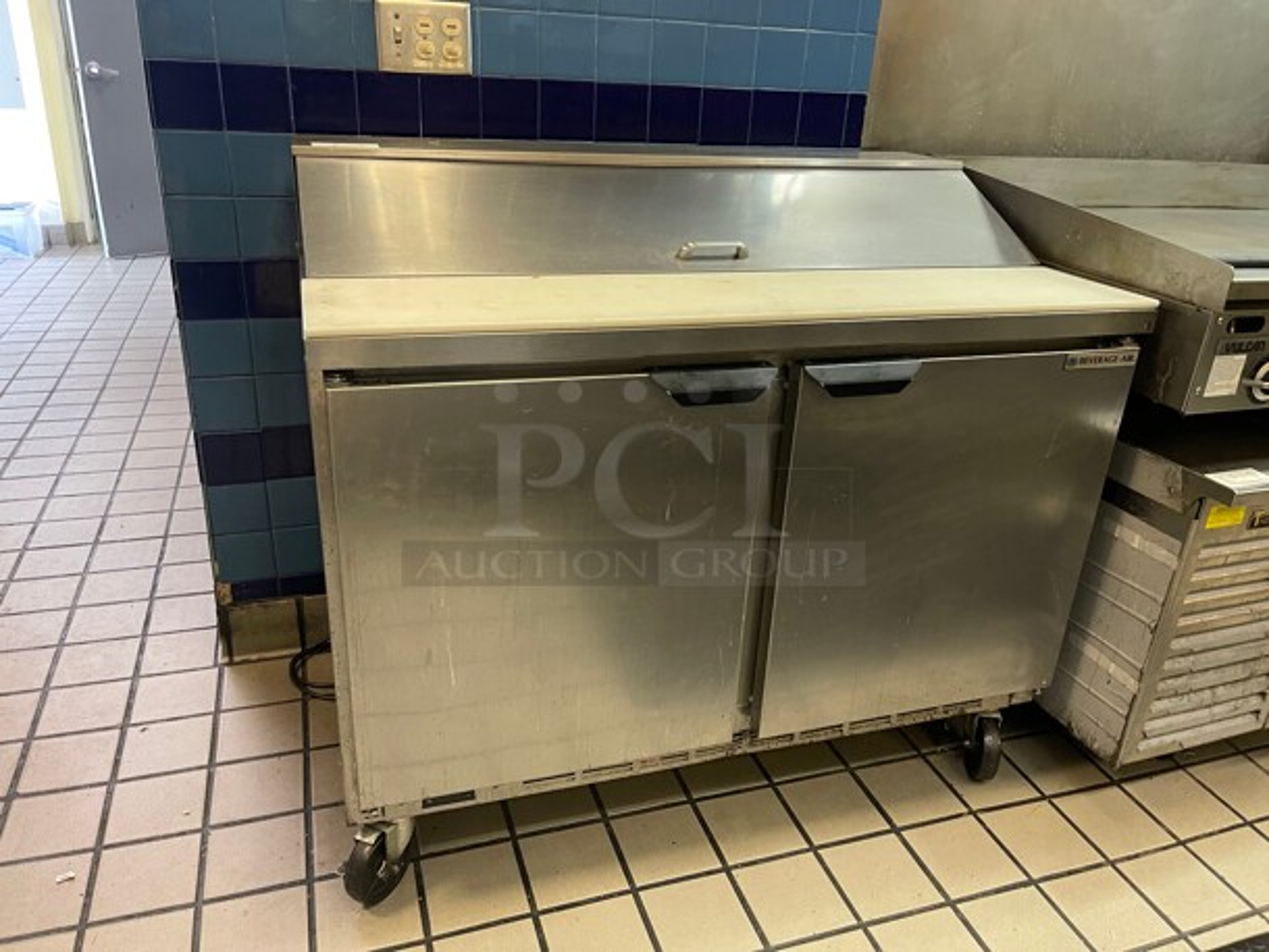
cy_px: 476
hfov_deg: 67.3
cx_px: 634
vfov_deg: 53.1
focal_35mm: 26
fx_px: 954
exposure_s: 1/60
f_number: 1.6
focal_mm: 5.1
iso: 250
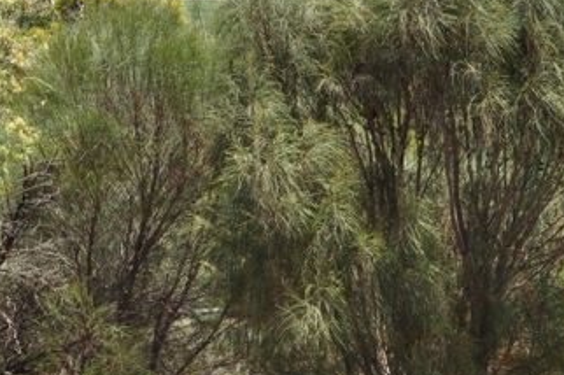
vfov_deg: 6.3
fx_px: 3358
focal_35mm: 215
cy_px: 519
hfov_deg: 9.5
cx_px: 611
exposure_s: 1/200
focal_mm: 45
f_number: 10
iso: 200
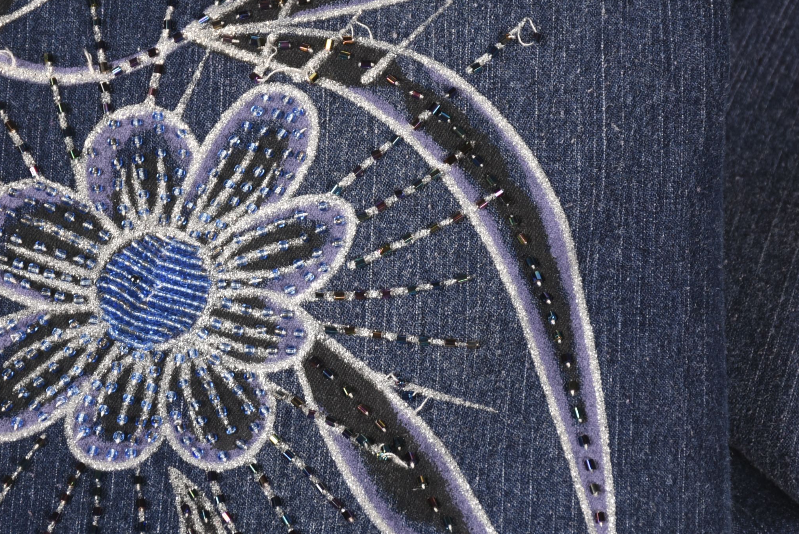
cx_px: 333
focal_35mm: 146
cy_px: 201
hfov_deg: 14.0
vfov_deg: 9.4
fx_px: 3243
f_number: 9
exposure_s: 1/125
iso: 200
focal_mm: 66
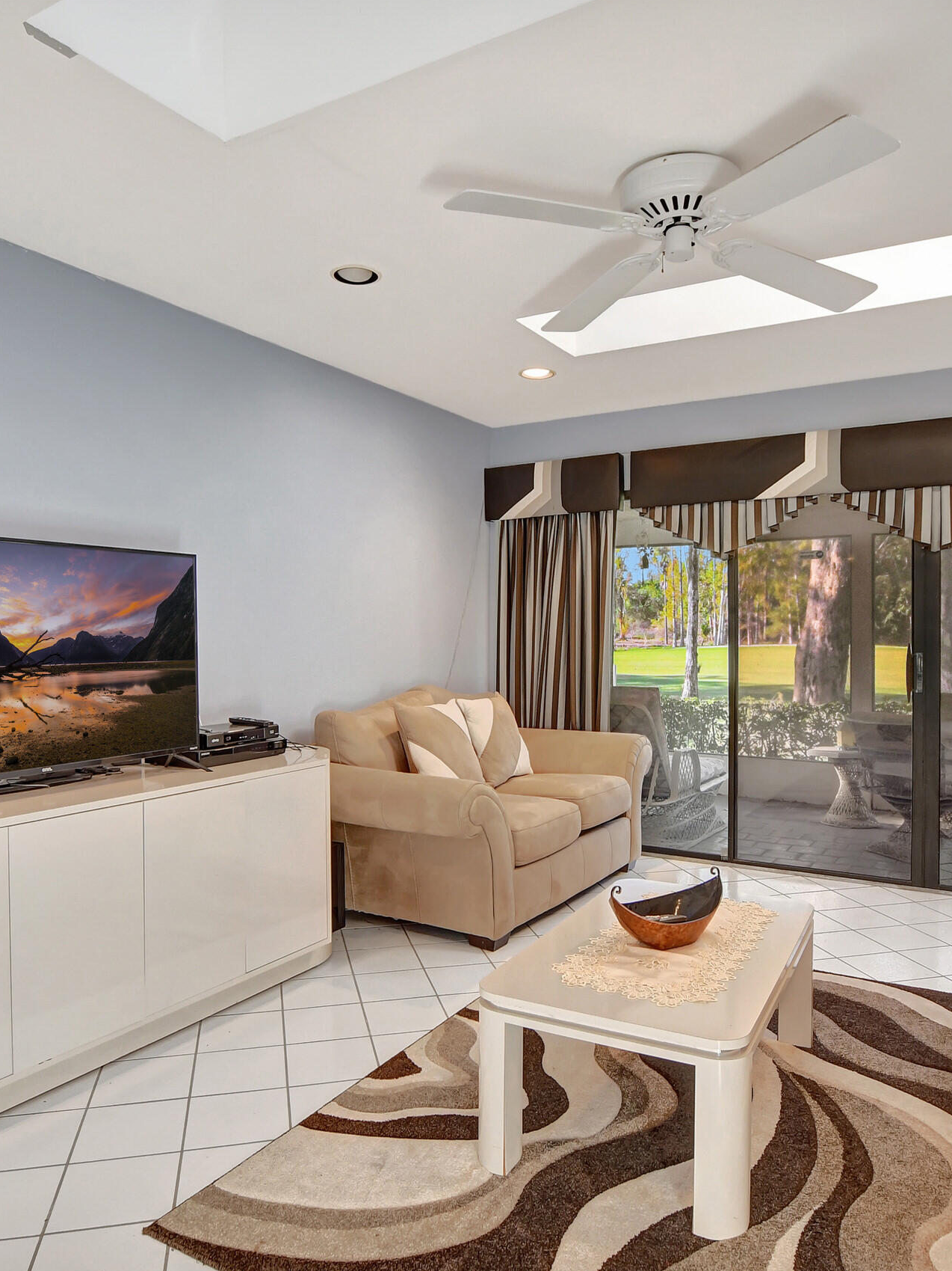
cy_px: 635
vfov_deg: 76.4
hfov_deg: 61.1
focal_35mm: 22
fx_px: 807
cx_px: 487
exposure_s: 1/10
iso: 1000
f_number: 8
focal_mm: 10
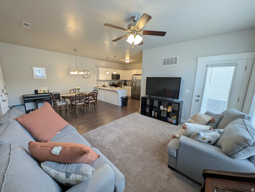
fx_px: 89
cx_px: 128
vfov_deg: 94.6
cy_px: 96
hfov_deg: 110.5
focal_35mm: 12
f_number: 1.95
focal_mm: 2.23
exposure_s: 1/40
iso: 36
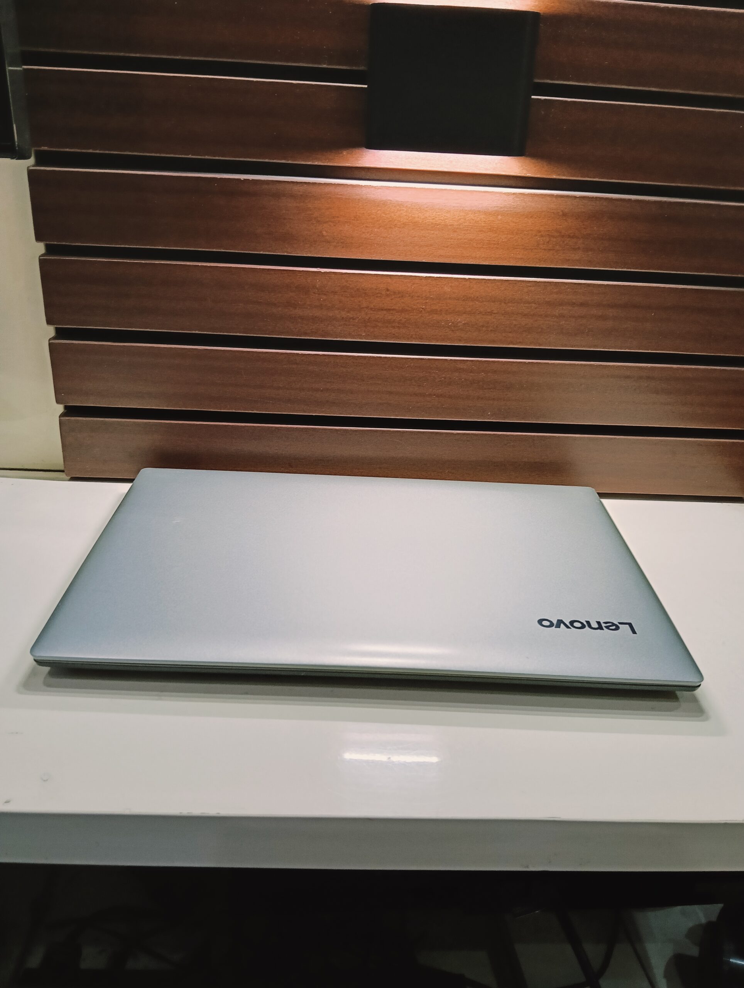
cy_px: 494
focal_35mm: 27
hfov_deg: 51.5
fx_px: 772
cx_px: 372
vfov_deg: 65.2
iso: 320
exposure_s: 1/33.3
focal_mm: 3.98
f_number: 1.8
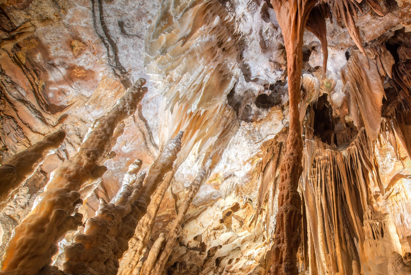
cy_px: 187
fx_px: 251
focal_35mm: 22
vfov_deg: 55.8
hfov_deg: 73.3
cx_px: 306
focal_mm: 14
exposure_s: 8
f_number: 16
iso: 80
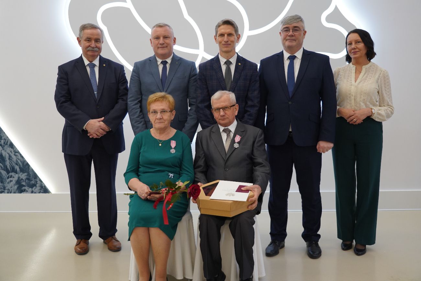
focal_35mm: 38
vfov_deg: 35.1
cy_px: 140
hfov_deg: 50.7
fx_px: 444
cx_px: 210
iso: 1250
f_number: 4
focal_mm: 38
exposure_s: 1/125
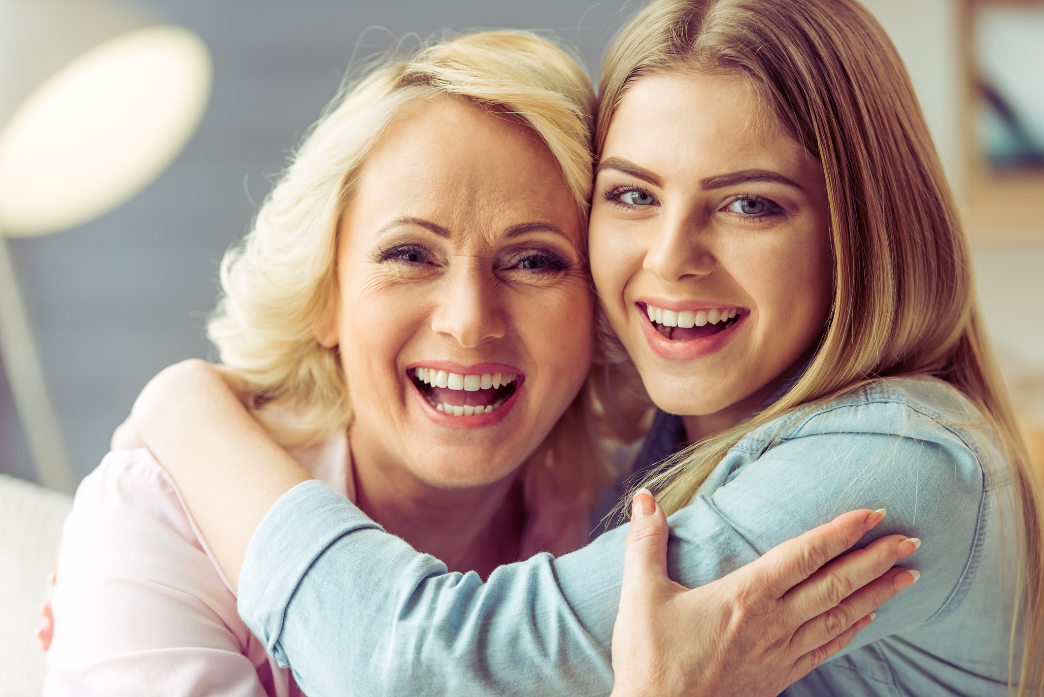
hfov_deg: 16.4
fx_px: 3627
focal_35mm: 125
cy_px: 348
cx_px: 522
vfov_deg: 11.0
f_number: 2.8
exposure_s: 1/160
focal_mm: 125
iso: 100
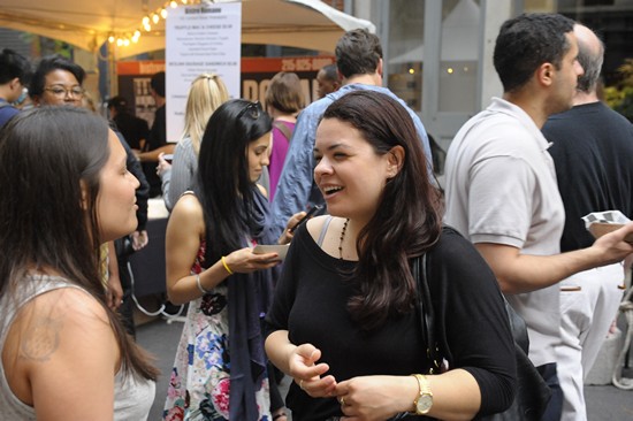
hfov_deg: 39.6
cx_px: 316
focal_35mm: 50
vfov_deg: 27.0
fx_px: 879
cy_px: 210
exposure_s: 1/100
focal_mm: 50
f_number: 5.6
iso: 5000
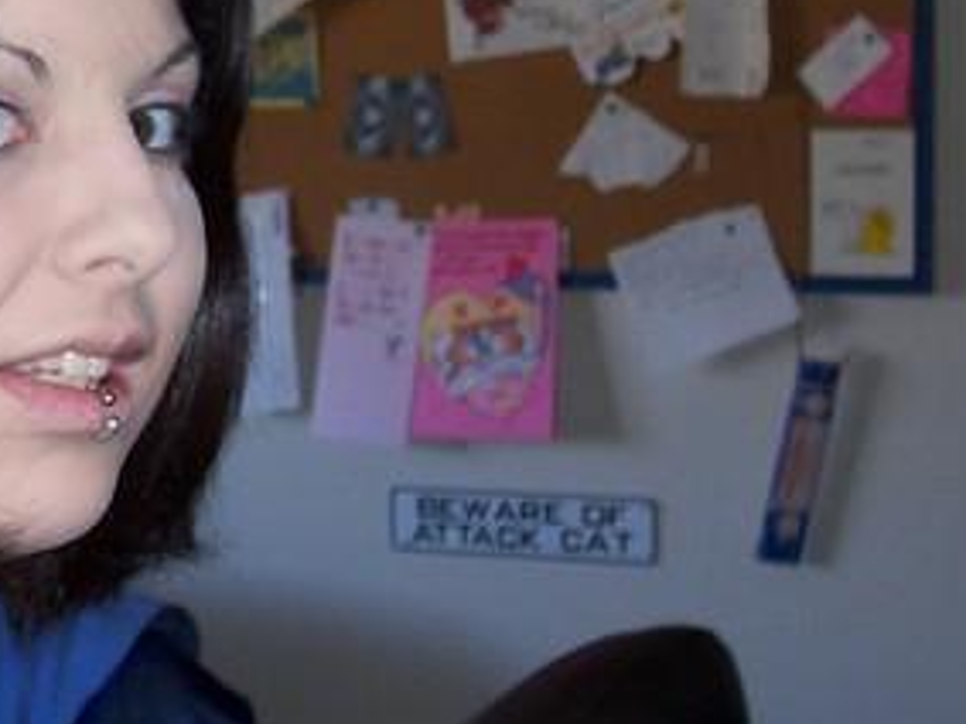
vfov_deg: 14.2
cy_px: 198
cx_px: -79
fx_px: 2901
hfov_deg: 18.3
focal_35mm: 104
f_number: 3
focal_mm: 7
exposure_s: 1/60
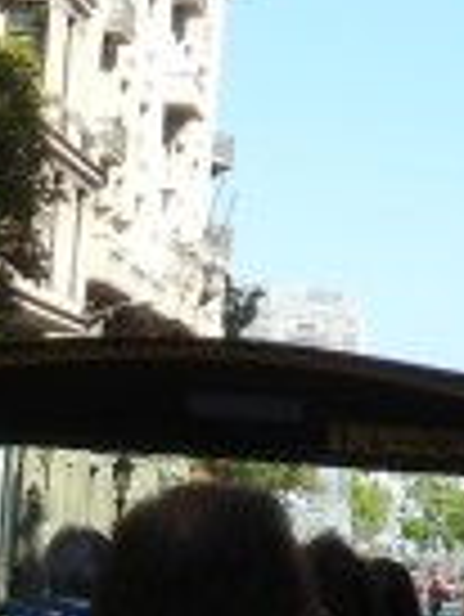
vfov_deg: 11.6
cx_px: 523
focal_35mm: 168
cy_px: -63
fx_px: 2998
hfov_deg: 8.8
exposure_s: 1/720
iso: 160
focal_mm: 5.4
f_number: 3.5
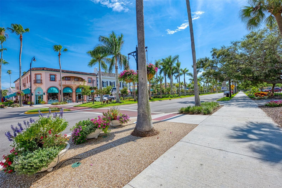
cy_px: 94
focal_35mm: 15
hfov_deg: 100.4
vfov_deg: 77.3
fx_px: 118
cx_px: 141
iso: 250
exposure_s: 1/200
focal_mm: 15
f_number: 7.1
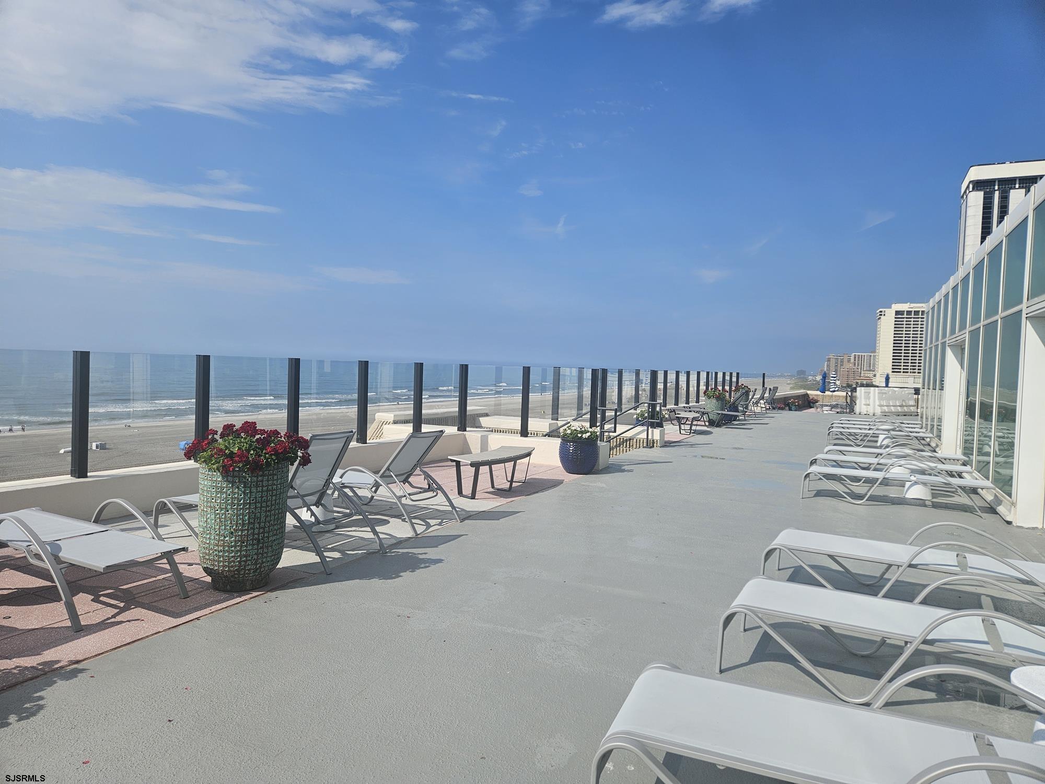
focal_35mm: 23
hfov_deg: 73.9
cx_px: 522
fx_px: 694
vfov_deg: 58.9
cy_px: 392
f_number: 1.8
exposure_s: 1/3026
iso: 25
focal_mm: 5.4
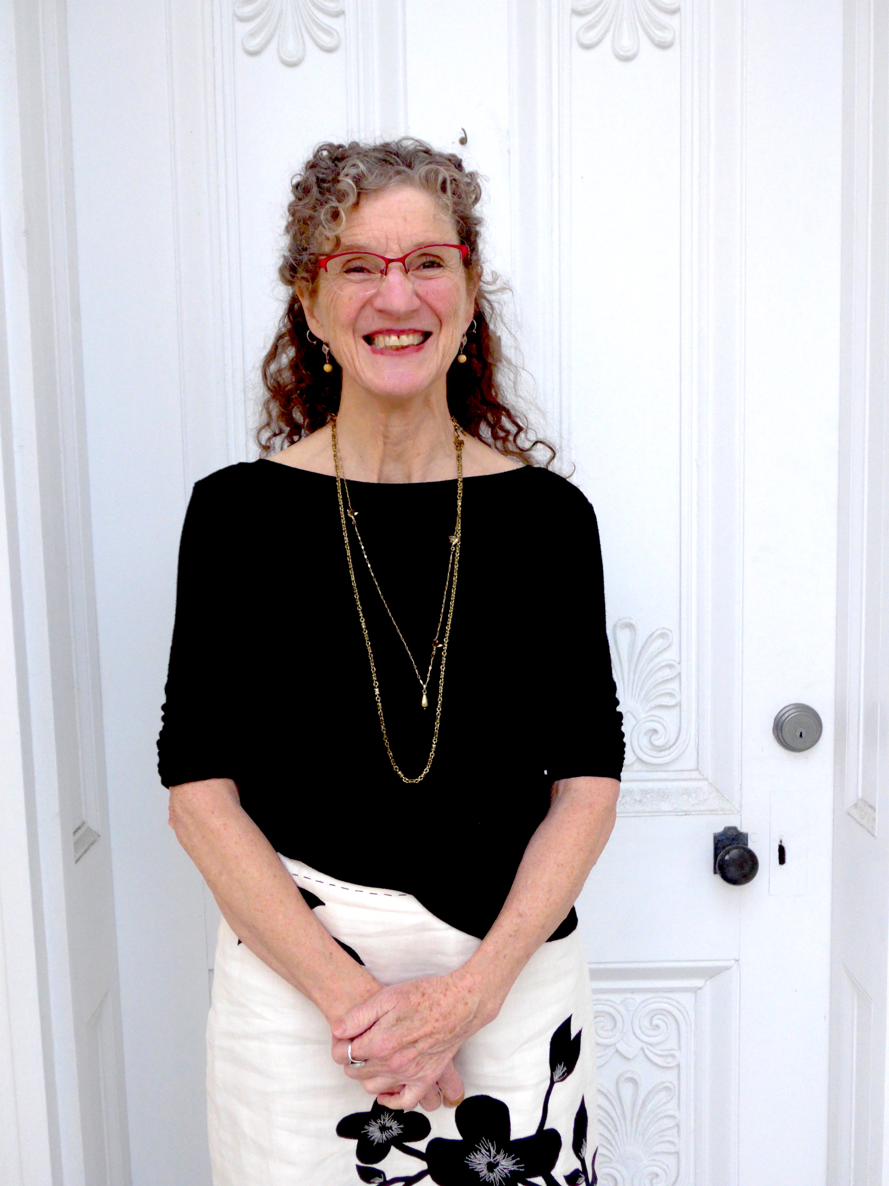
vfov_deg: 51.4
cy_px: 593
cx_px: 444
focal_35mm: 36
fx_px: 1233
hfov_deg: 39.7
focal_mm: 7.5
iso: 400
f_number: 2.4
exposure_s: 1/60
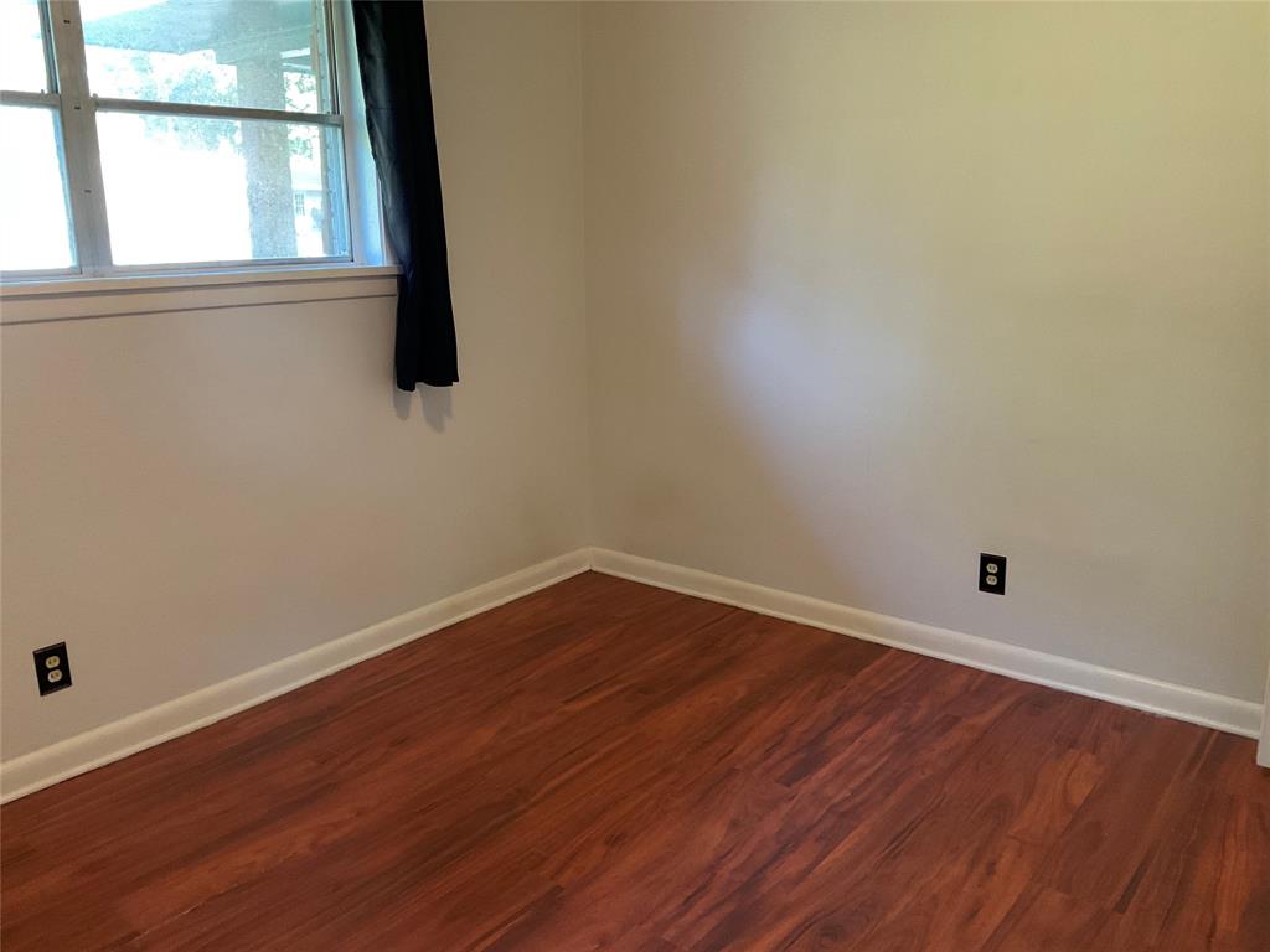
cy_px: 476
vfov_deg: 48.2
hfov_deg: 61.7
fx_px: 1064
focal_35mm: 29
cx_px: 635
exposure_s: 1/60
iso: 160
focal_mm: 3
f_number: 1.8
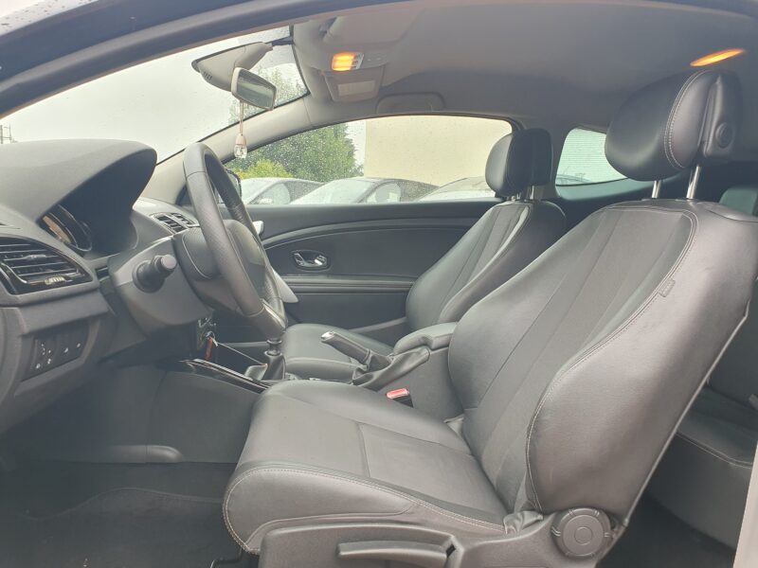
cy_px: 284
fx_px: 569
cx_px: 379
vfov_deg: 53.1
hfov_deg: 67.3
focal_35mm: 26
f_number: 2.4
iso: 64
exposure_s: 1/120
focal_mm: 4.32
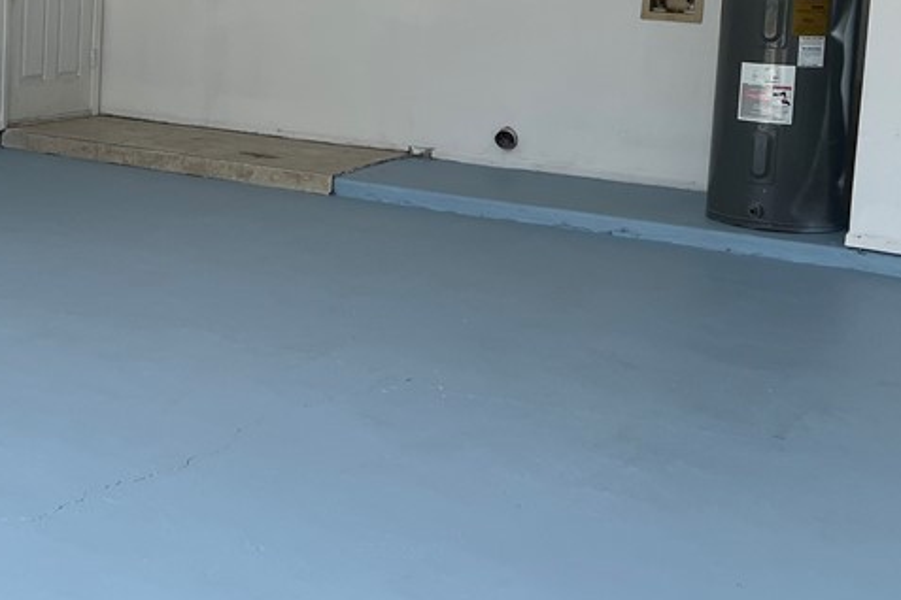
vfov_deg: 22.9
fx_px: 1451
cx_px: 128
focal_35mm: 58
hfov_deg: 33.1
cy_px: 75
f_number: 1.6
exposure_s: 1/804
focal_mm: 5.1
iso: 50
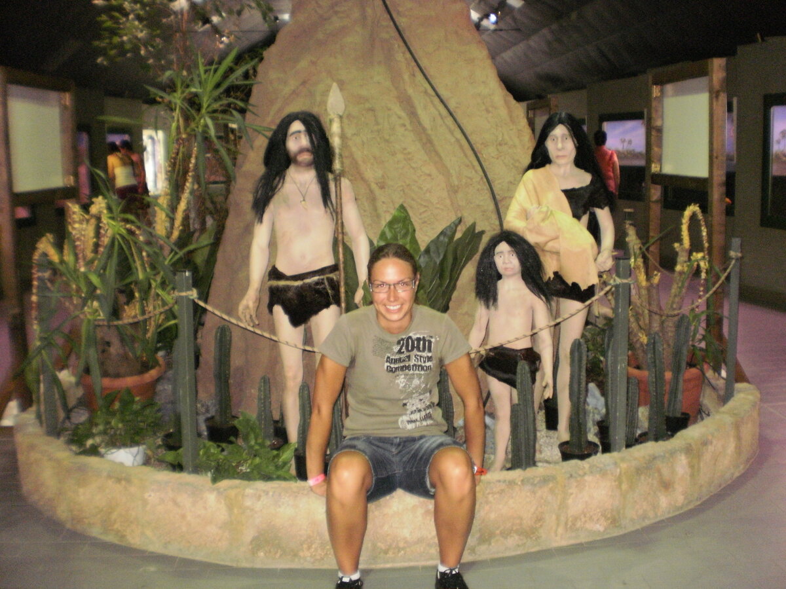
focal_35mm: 38
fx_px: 863
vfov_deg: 37.7
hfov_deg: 49.0
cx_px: 393
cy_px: 294
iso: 400
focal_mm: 6.3
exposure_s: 1/30
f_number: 3.1
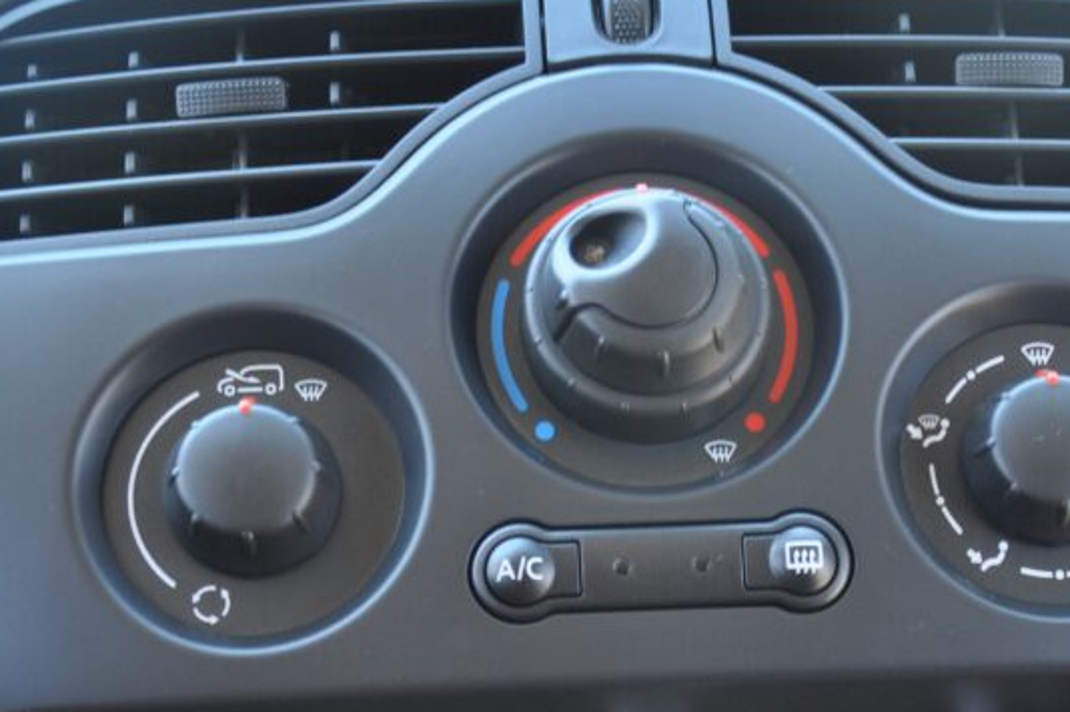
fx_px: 2732
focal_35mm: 92
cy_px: 507
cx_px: 645
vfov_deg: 14.8
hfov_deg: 22.1
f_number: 4.2
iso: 500
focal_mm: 32
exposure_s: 1/25
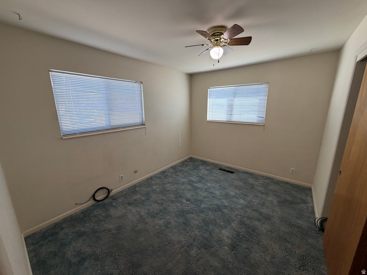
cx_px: 184
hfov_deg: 102.1
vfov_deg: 85.7
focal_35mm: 14
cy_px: 138
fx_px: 148
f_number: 2.2
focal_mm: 2.22
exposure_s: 1/120
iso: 160
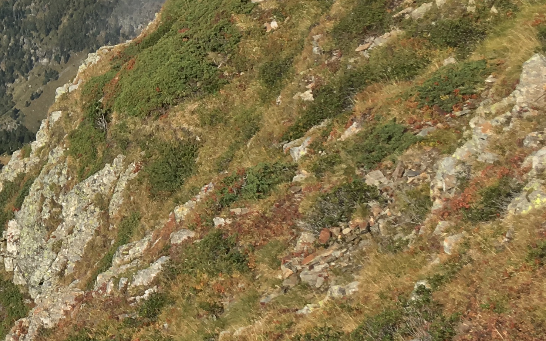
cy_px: 84
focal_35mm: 84
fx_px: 1250
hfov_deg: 22.3
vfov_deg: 15.5
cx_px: -145
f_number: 2.2
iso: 25
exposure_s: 1/1832
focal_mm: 4.15
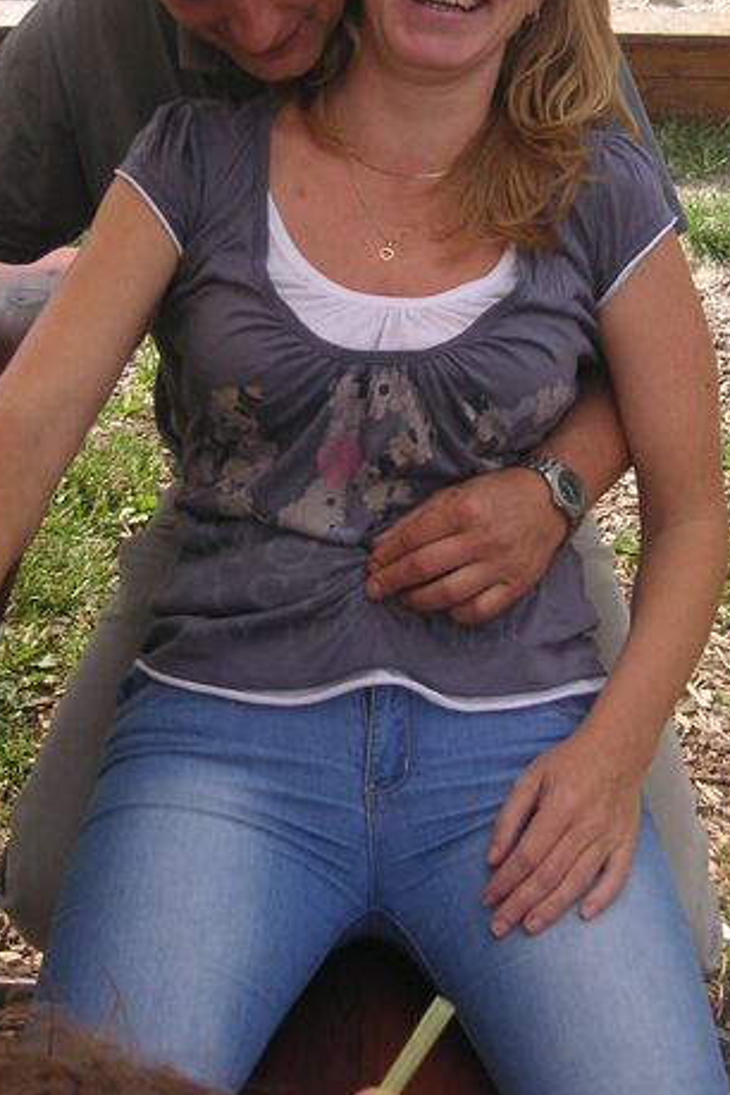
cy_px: 260
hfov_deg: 20.3
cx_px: 413
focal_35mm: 67
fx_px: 2038
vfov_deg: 29.6
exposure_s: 1/750
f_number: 2.8
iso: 50
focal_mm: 6.1
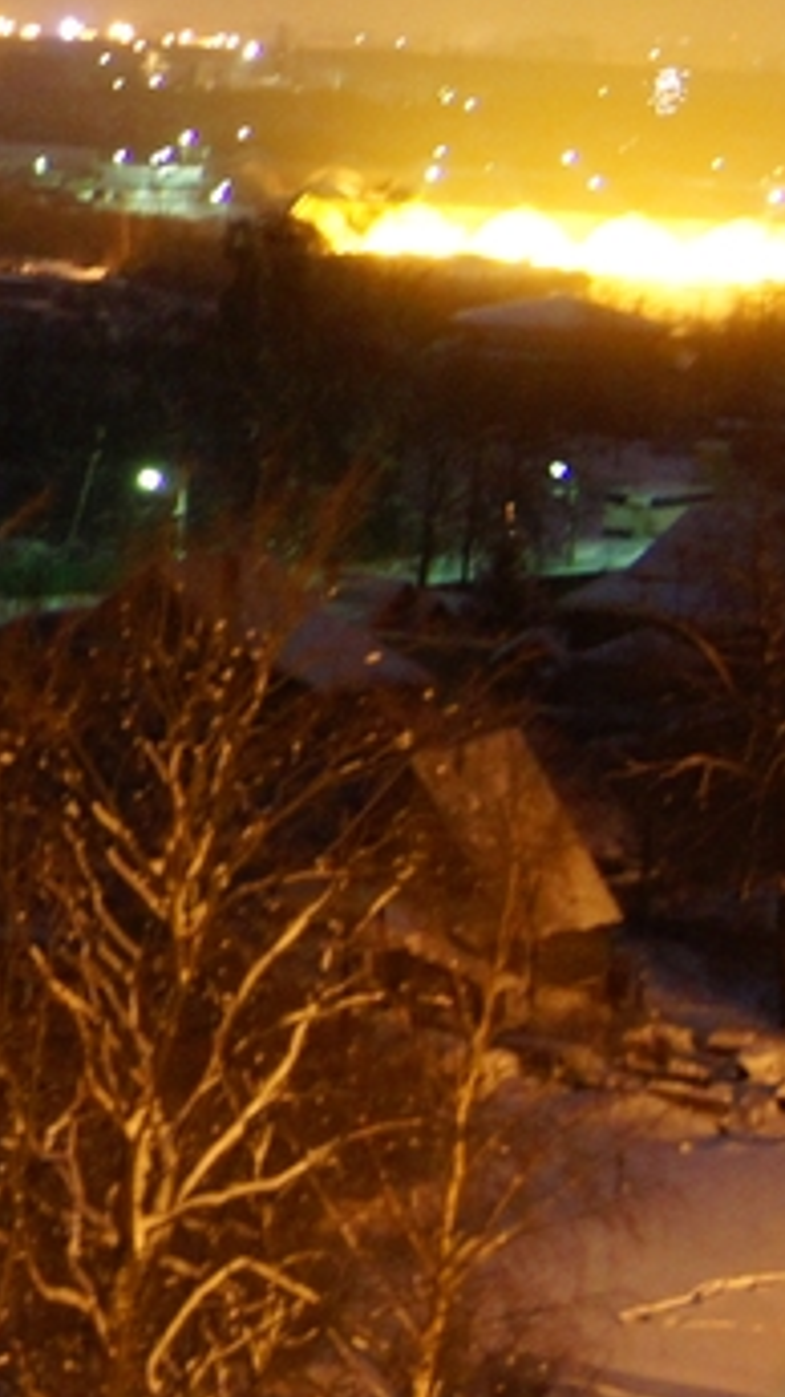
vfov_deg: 15.3
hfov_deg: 8.1
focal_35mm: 140
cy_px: 338
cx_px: -1016
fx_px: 5182
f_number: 4.5
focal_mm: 30
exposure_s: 1/2.5
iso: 1600
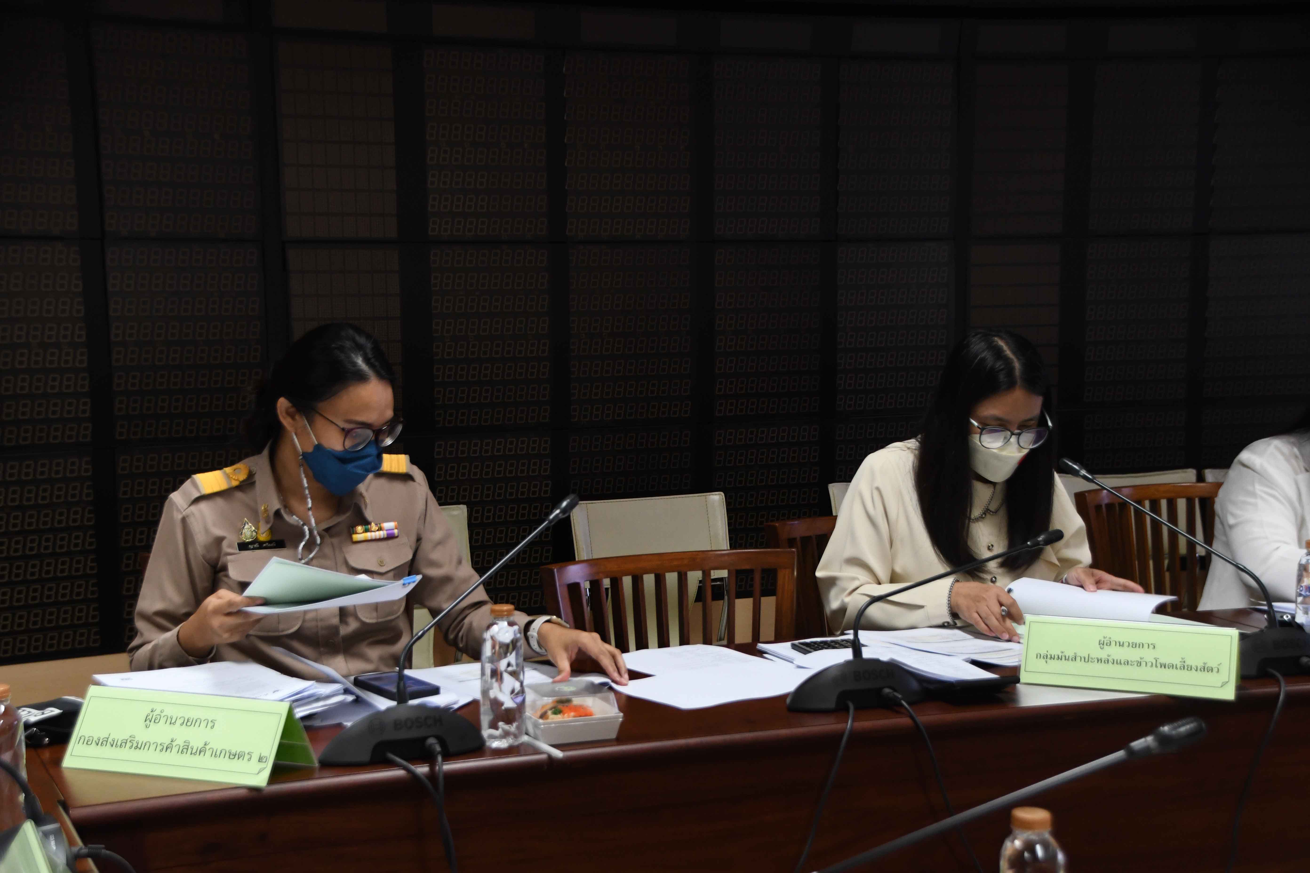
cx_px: 655
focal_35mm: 57
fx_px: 2074
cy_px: 436
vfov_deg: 23.8
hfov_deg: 35.1
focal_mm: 38
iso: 1600
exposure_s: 1/125
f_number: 4.5
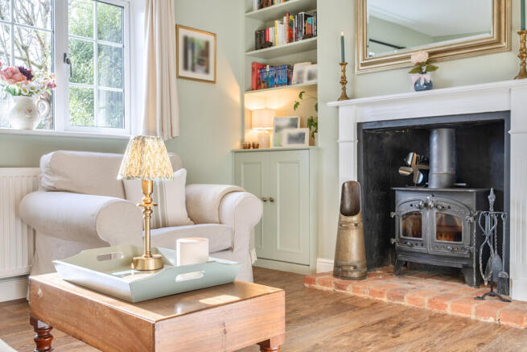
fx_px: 527
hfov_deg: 53.1
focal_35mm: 36
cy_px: 176
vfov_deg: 36.9
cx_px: 264
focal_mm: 24
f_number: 8
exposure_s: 1/1.67
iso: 100
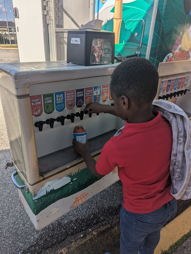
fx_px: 176
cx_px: 96
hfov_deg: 56.9
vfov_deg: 71.5
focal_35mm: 24
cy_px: 127
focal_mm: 6.81
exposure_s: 1/2137
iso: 33
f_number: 1.85
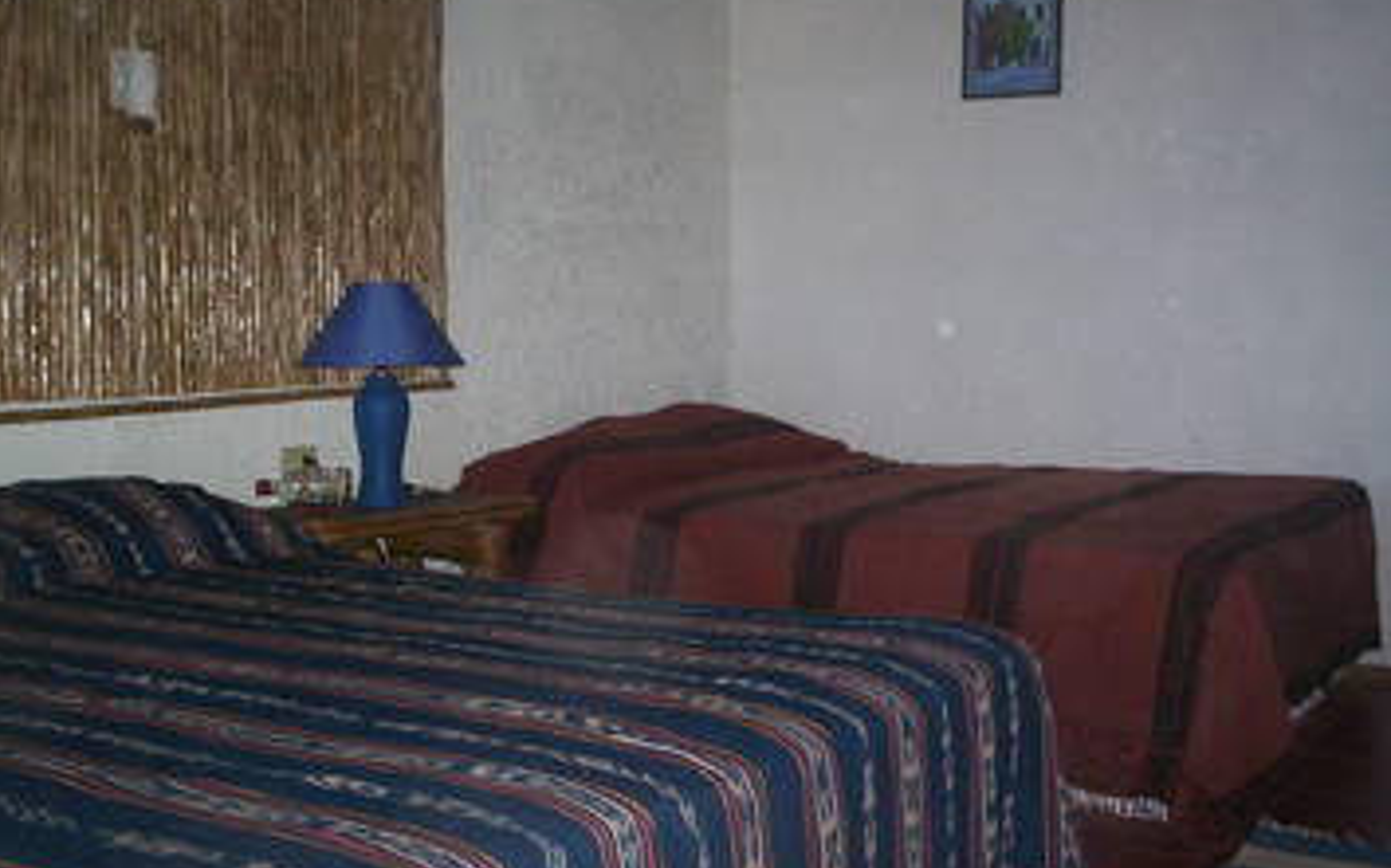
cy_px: 408
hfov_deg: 48.2
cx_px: 696
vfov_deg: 31.2
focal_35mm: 41
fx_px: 1554
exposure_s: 1/60
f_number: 4.5
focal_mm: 4.99
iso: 140
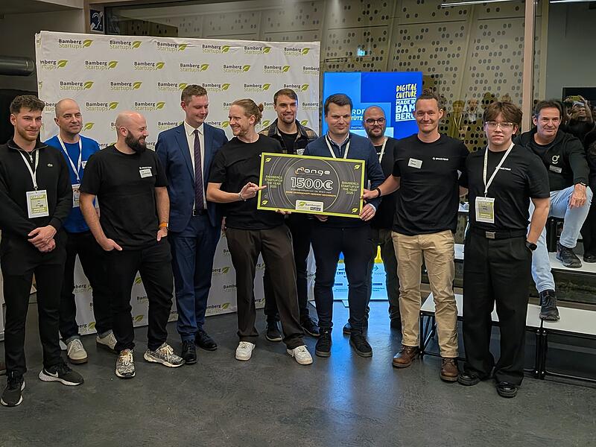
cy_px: 224
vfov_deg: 56.8
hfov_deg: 71.6
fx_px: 413
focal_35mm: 24
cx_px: 298
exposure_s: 1/237
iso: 27
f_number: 1.7
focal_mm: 4.53
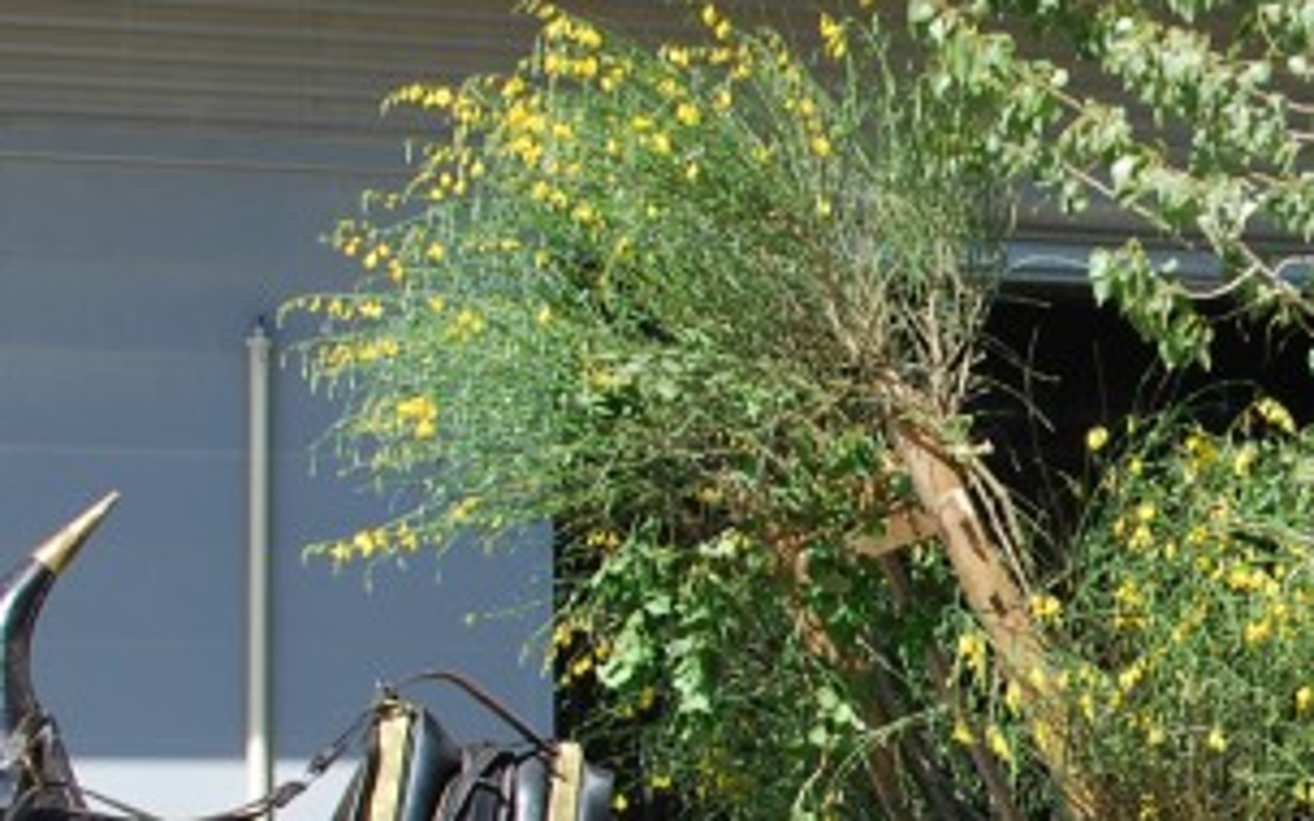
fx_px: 3223
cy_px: 847
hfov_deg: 22.1
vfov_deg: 14.3
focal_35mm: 90
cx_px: 1359
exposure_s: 1/200
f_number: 7.1
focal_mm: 20
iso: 100
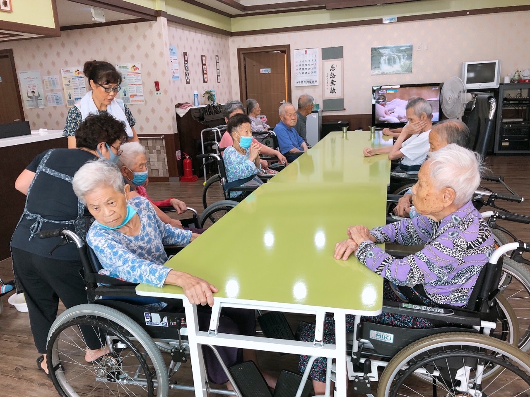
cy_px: 198
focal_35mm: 28
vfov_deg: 49.7
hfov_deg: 63.4
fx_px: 429
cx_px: 265
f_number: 1.8
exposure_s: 1/30
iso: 32
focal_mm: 3.99
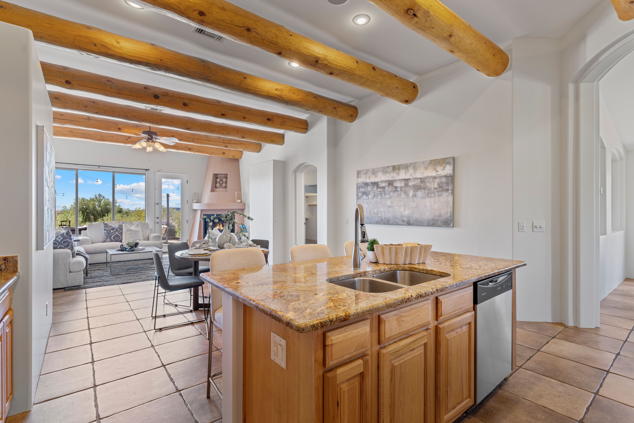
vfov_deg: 70.4
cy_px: 212
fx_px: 299
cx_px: 317
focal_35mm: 17
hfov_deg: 93.3
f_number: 8
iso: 200
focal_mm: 17
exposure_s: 1/1.25
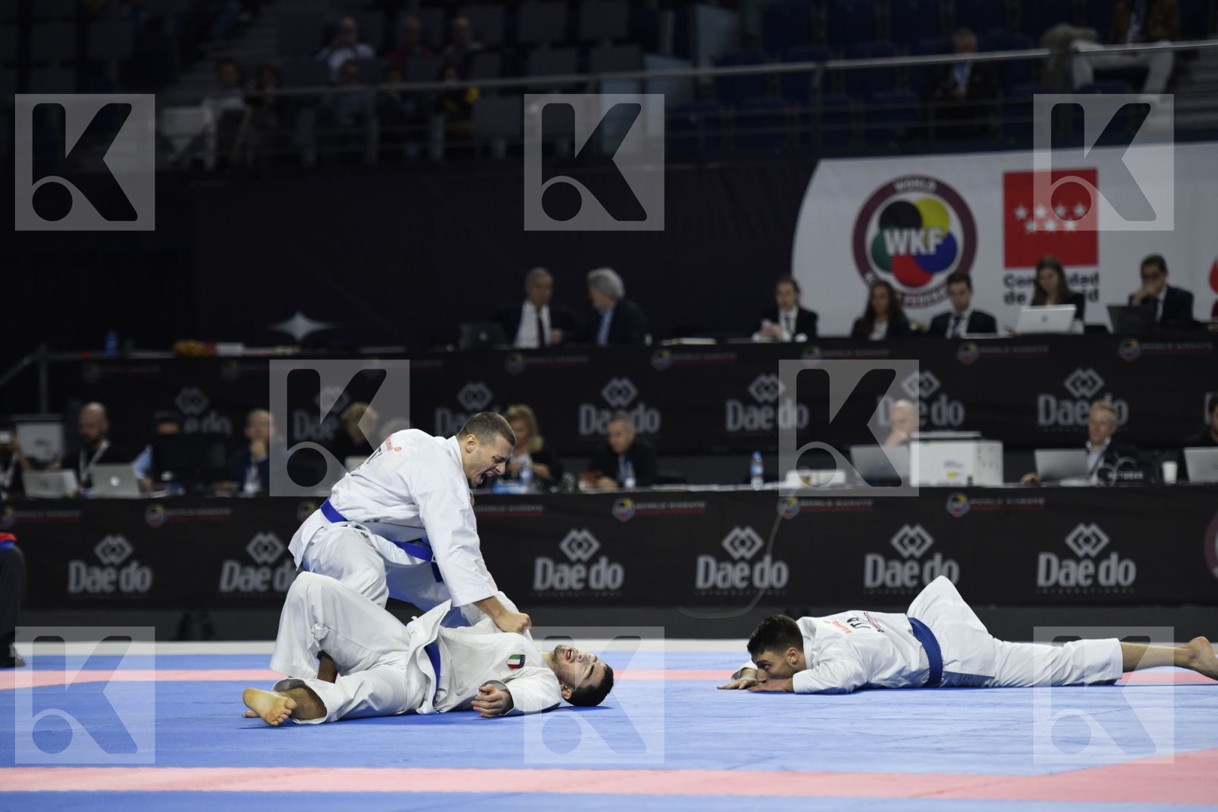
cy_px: 428
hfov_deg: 12.8
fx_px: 5447
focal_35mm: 161
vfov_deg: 8.5
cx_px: 594
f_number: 2.8
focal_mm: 145
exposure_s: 1/800
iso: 800
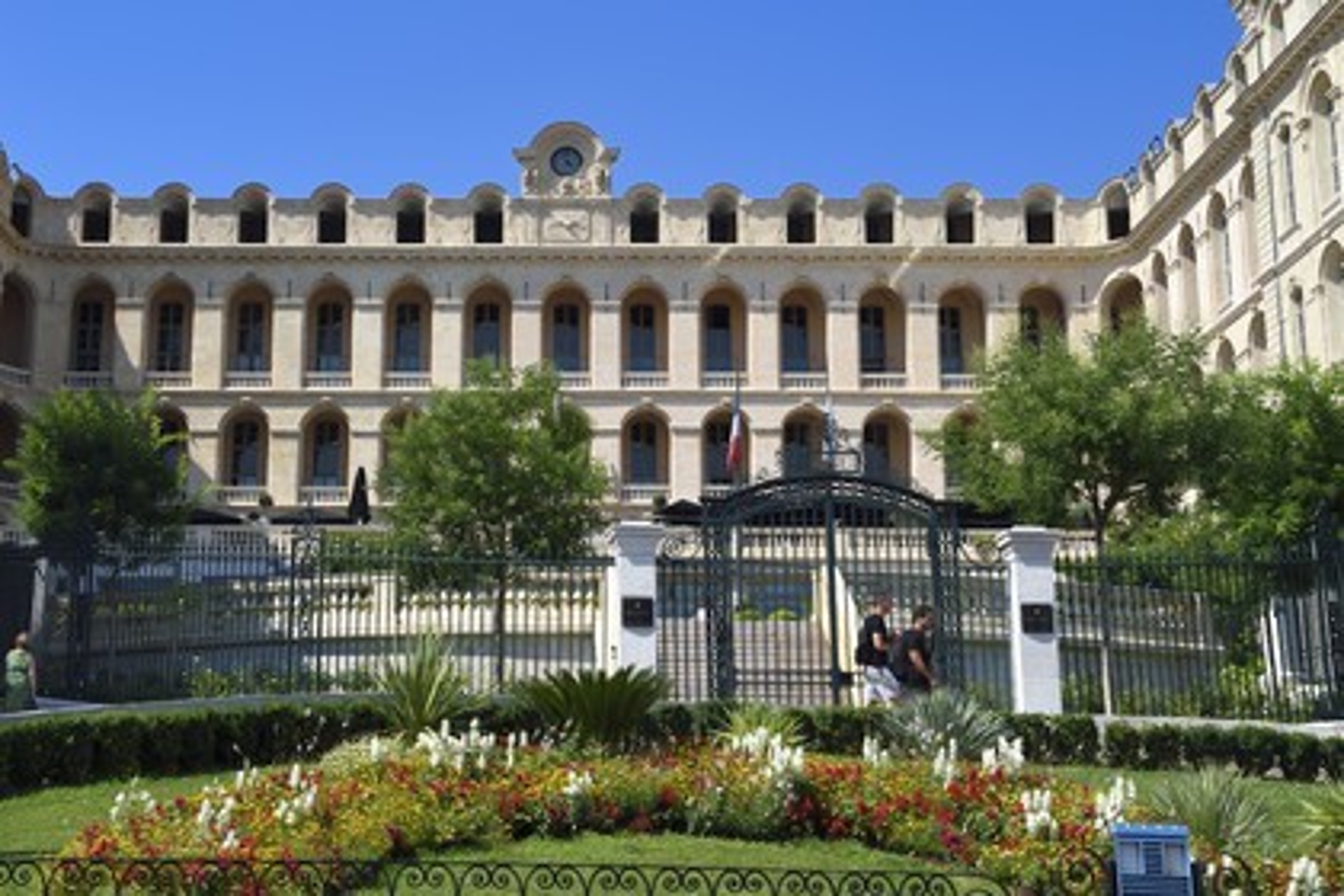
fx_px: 1792
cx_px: 672
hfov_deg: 41.1
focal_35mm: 48
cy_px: 448
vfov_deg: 28.1
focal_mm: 48
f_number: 11
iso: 200
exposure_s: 1/320
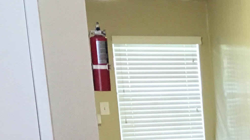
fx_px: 835
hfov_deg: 15.5
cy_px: 288
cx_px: 391
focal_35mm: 126
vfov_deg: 9.0
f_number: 2.2
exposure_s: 1/15
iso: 50
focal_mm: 4.15
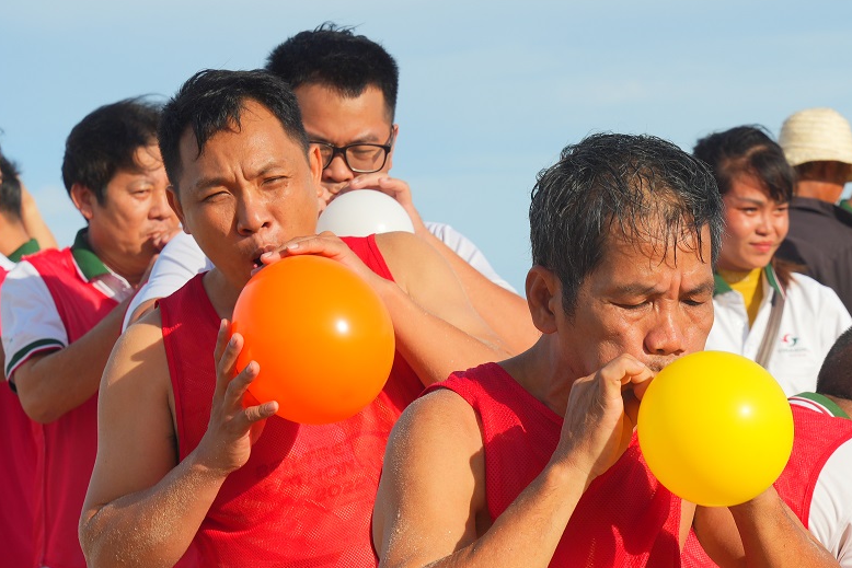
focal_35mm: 135
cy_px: 434
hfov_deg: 15.1
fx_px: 3195
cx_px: 670
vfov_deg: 10.1
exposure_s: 1/500
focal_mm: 70
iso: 160
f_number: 8
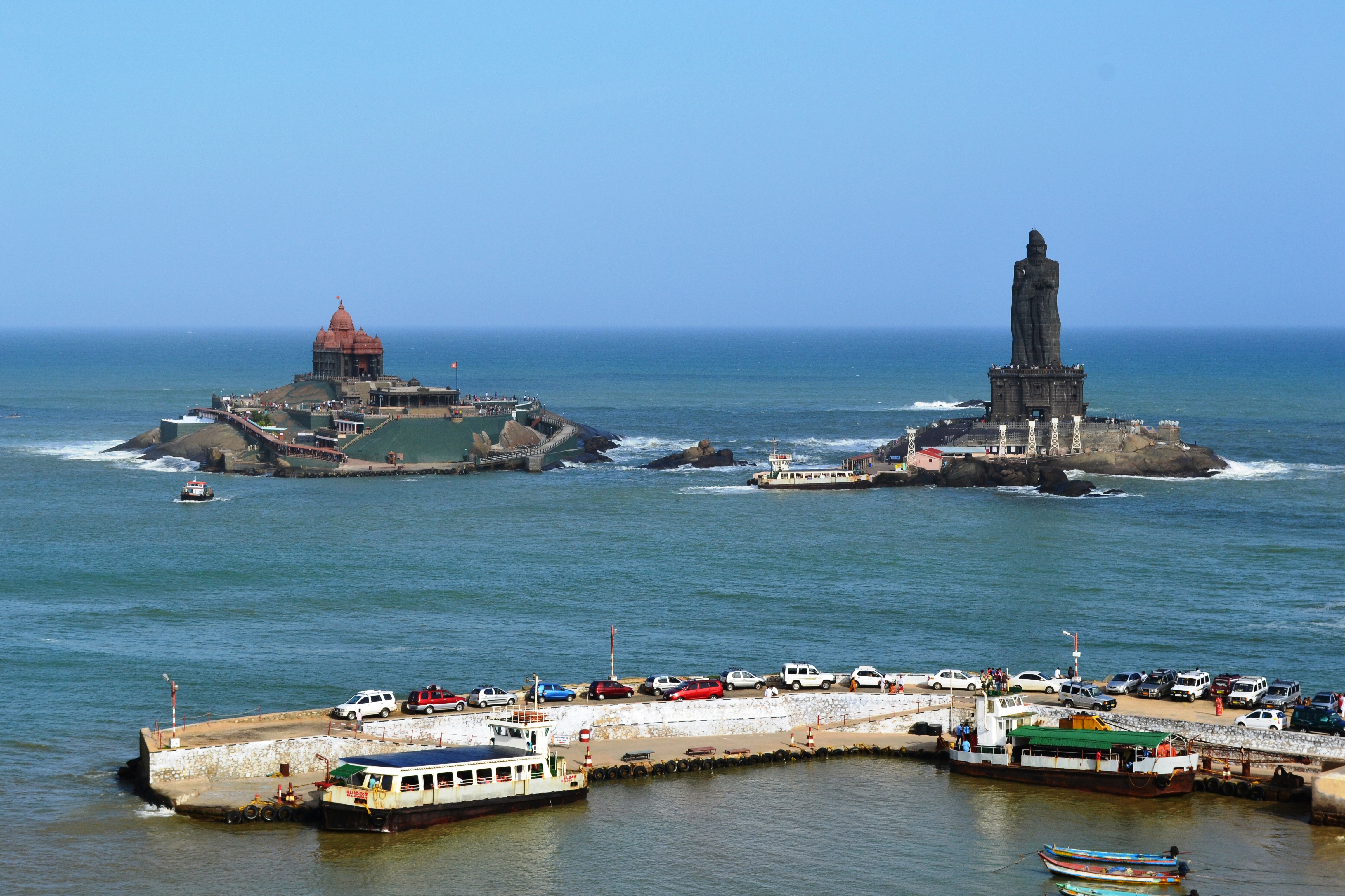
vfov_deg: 18.9
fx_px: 2689
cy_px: 448
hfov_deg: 28.1
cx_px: 672
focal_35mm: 72
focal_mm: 48
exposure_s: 1/500
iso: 320
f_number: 11
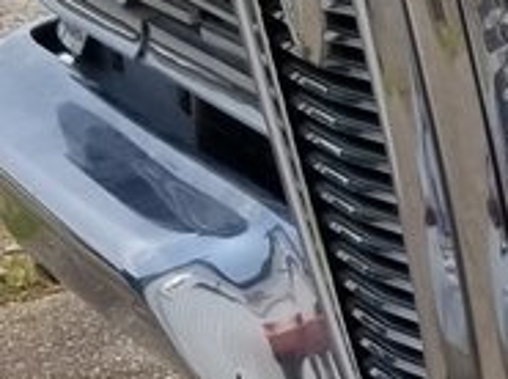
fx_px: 2475
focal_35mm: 169
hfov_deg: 10.6
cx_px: 1074
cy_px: 360
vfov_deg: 8.7
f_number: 1.7
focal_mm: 4.3
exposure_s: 1/3720
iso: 50
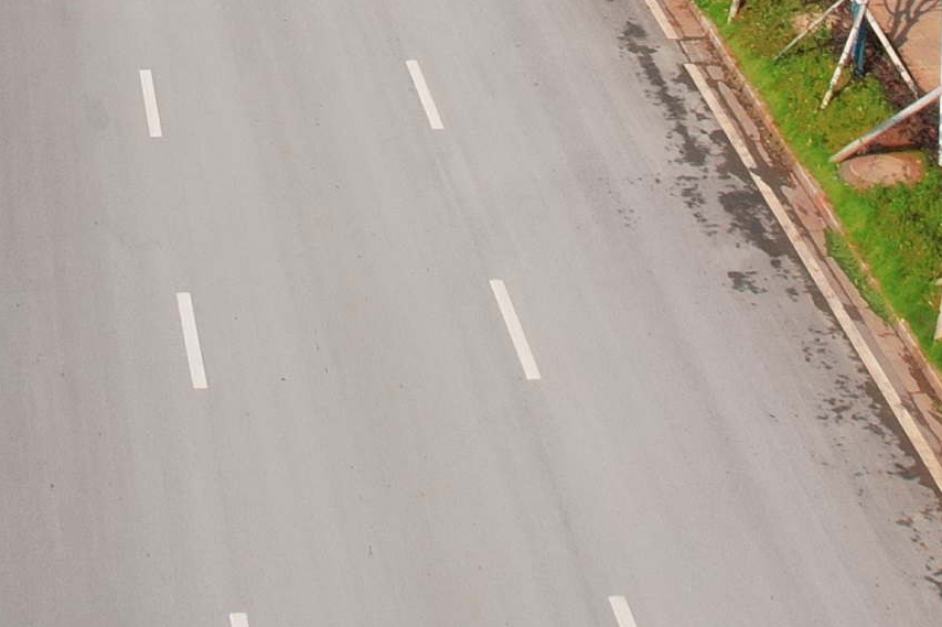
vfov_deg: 11.4
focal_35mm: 103
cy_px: -802
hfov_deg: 19.3
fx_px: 2694
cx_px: 29
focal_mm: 8.38
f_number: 2.8
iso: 100
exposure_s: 1/2500
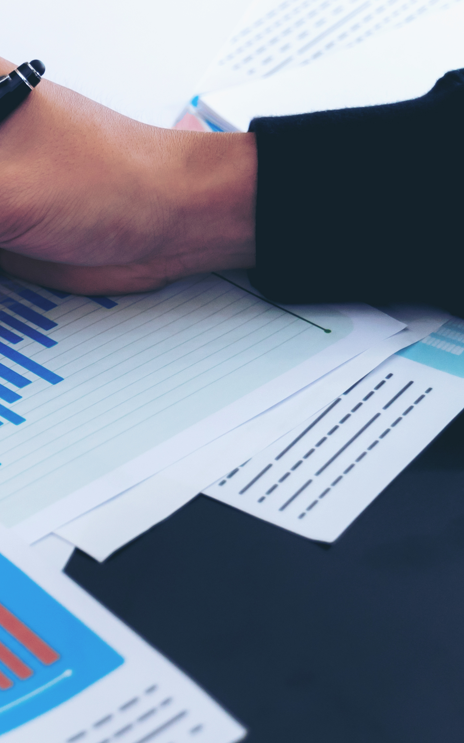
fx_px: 2408
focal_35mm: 119
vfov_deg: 17.5
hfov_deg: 10.0
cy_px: 458
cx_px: -521
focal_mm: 44
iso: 400
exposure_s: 1/160
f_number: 2.8
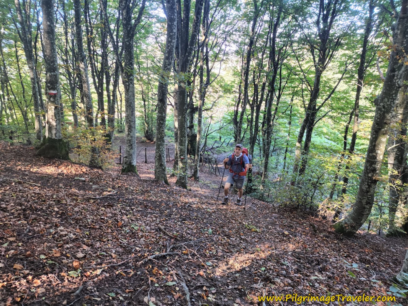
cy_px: 153
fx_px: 271
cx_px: 204
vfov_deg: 58.9
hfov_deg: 73.9
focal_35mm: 23
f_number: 1.8
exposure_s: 1/120
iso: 320
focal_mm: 6.4
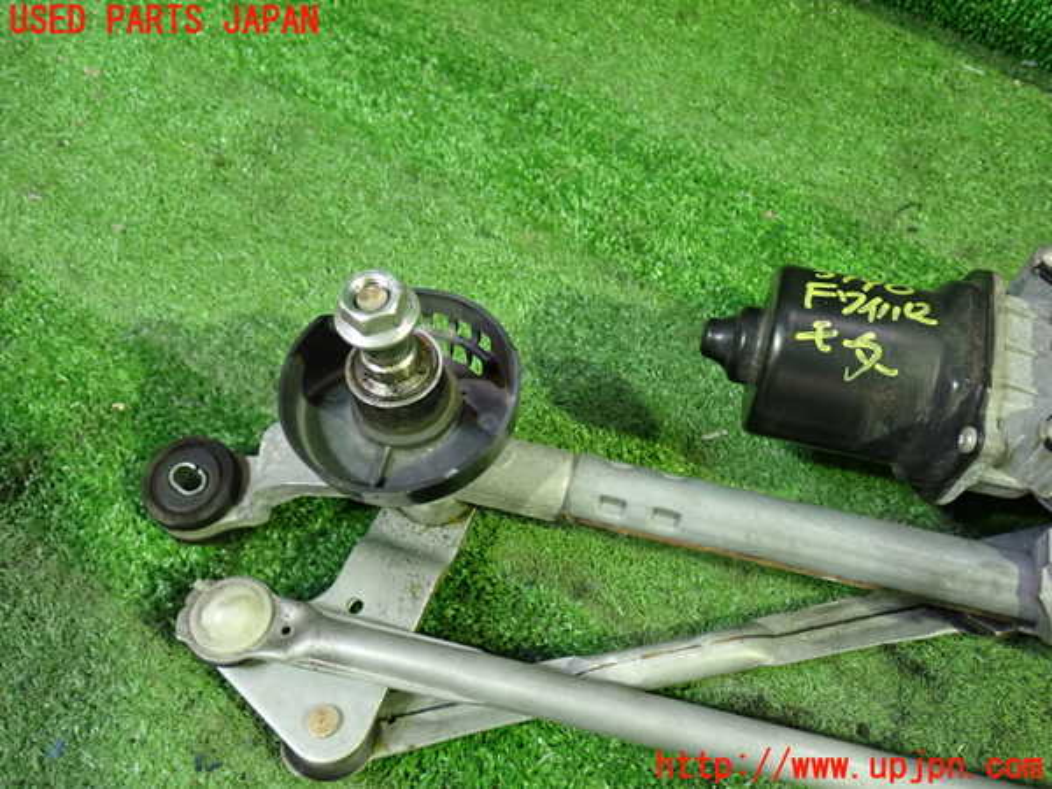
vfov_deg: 44.2
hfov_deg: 56.8
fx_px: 972
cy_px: 394
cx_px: 526
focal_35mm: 32
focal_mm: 5.79
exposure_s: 1/30
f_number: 2.4
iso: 800
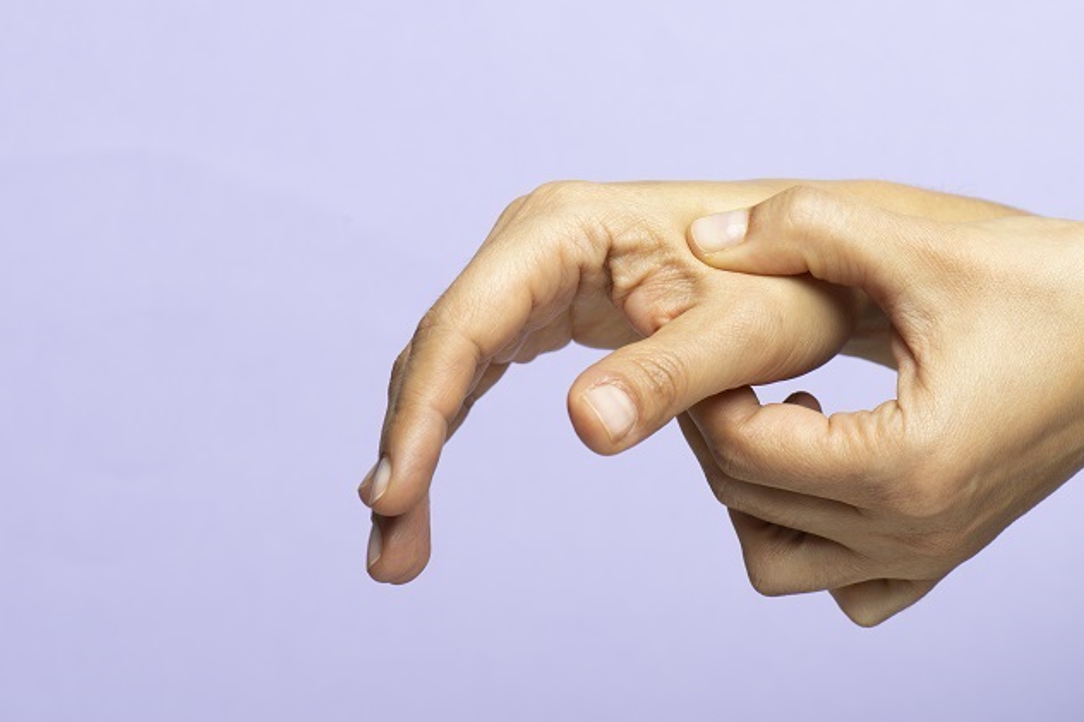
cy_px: 352
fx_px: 4003
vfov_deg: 10.3
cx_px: 662
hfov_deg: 15.4
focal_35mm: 133
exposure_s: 1/100
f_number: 9
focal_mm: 105
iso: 100
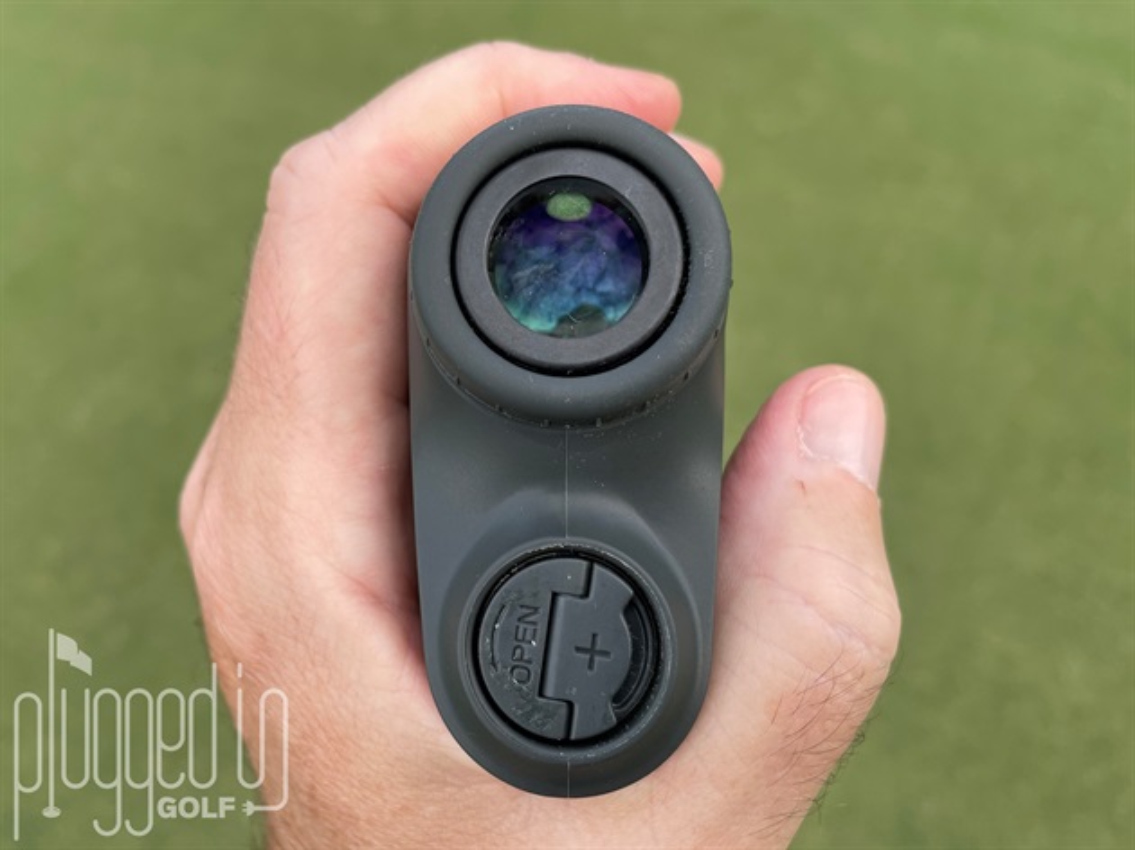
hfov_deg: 67.3
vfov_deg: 53.0
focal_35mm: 26
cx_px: 568
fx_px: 852
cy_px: 425
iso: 32
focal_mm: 4.2
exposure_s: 1/387
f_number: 1.6
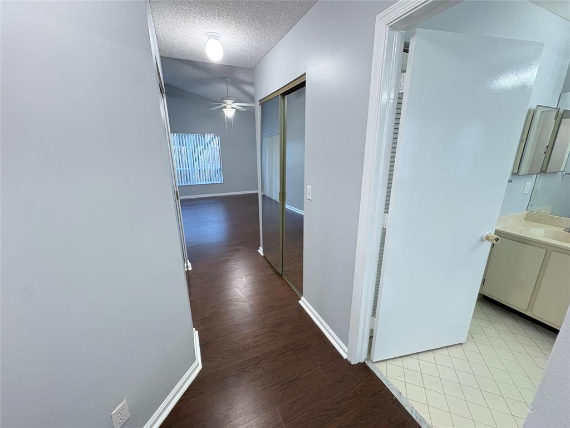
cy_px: 214
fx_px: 231
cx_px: 285
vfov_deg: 85.7
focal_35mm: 14
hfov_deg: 102.1
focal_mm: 2.22
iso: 500
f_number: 2.2
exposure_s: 1/60
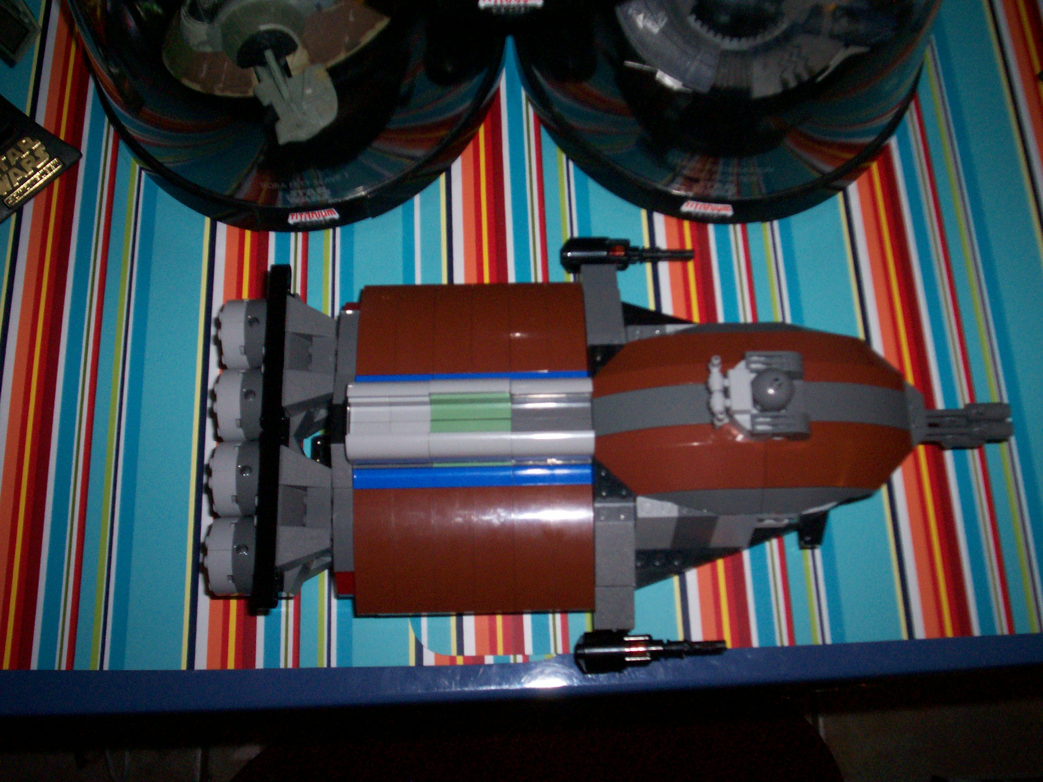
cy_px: 391
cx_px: 522
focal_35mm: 36
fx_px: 1085
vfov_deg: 39.7
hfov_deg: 51.4
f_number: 4.5
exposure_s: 1/64
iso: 140
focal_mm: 5.9
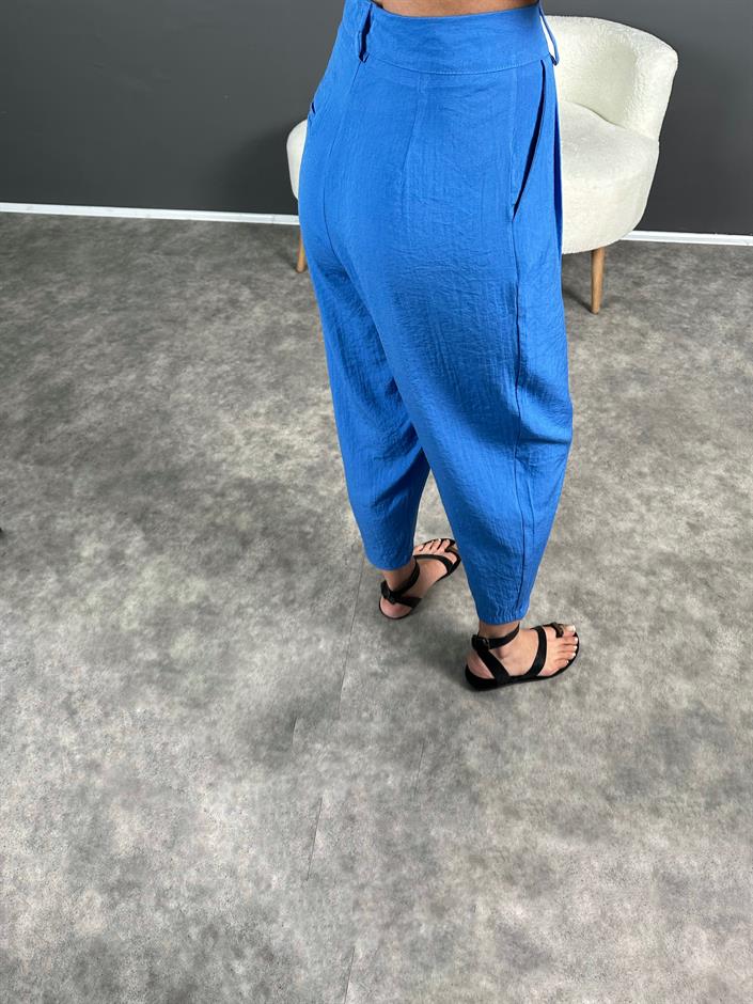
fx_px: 696
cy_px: 502
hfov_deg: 56.8
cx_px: 376
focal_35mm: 24
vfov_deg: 71.6
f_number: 1.78
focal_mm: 6.86
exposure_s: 1/121
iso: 160
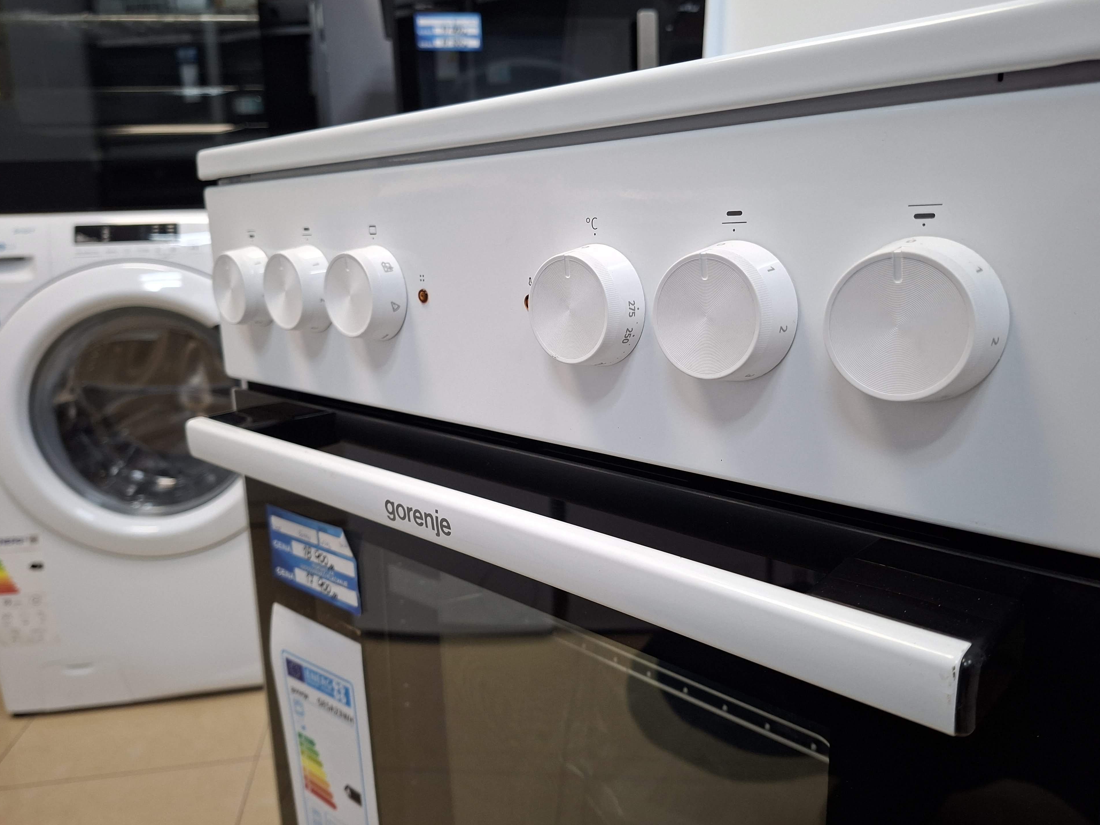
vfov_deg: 56.8
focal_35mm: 24
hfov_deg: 71.6
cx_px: 571
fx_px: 763
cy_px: 402
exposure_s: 1/50
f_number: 1.8
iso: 160
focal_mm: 5.54
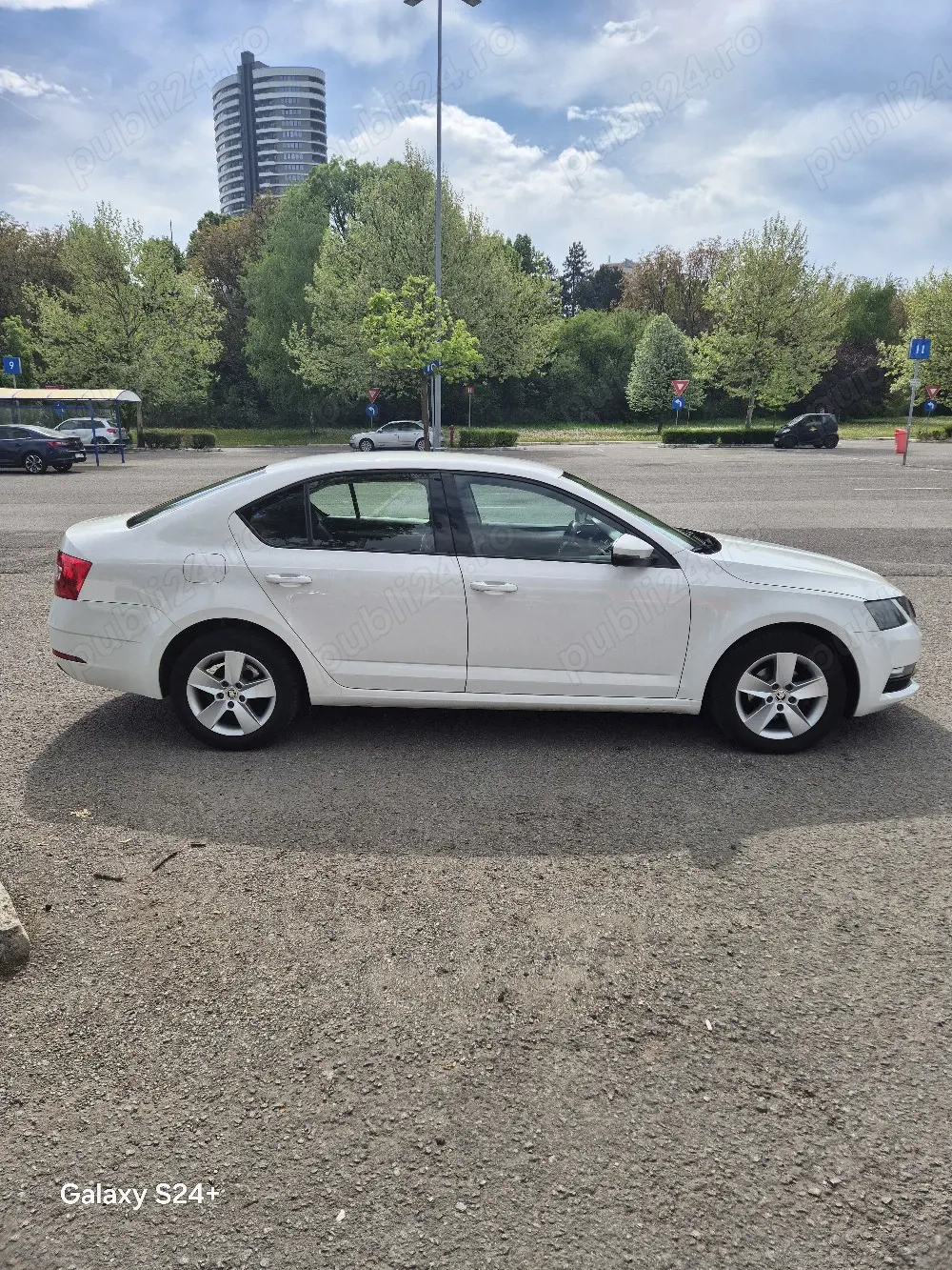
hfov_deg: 58.9
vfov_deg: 73.9
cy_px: 635
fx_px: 843
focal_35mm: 23
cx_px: 476
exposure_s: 1/3333
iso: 25
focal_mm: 5.4
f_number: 1.8
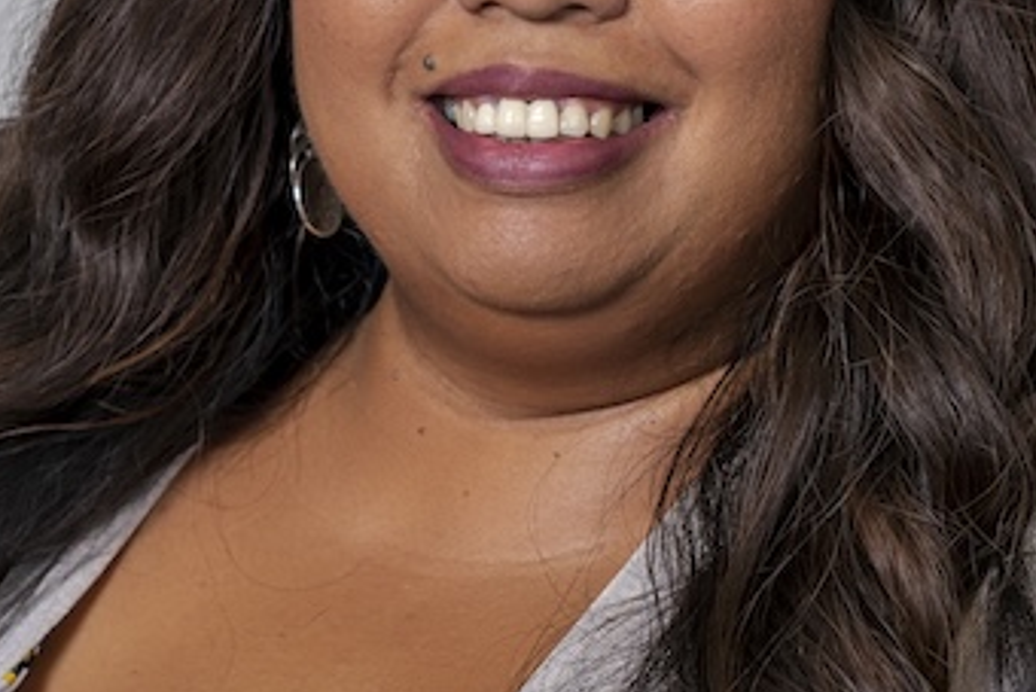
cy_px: 137
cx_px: 308
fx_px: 6909
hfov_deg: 8.6
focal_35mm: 240
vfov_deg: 5.7
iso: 100
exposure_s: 1/125
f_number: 5.6
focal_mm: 85
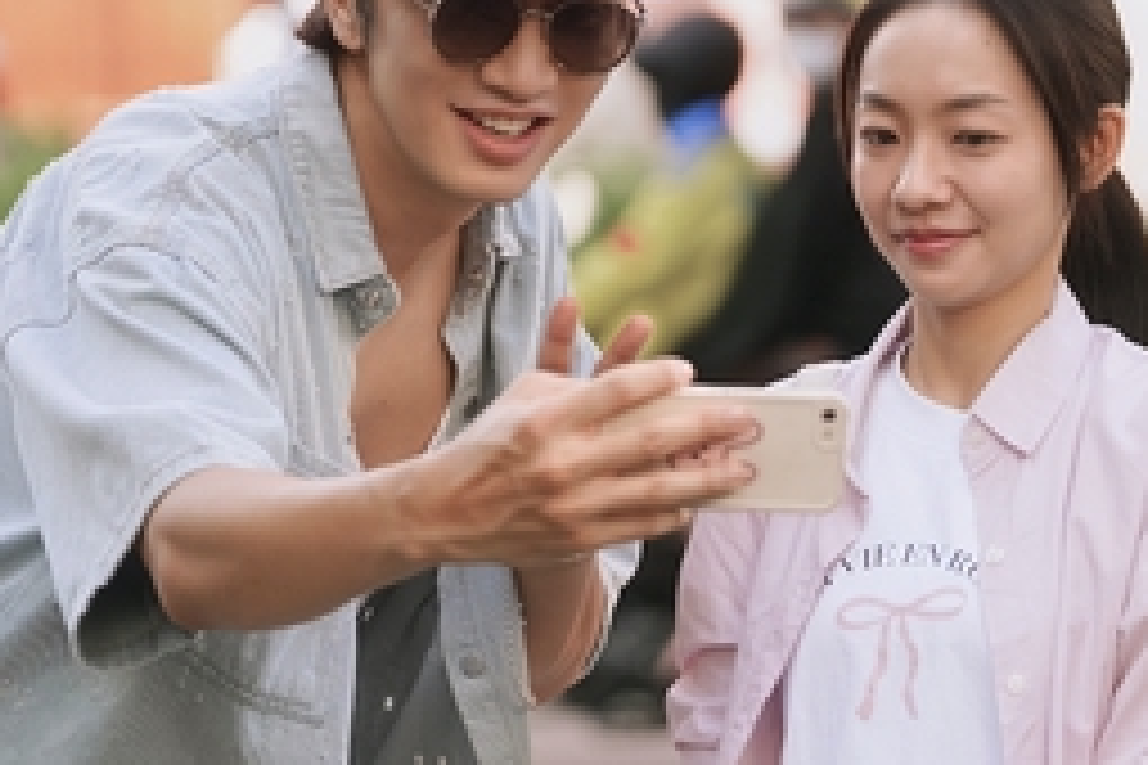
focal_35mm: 266
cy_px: 412
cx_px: 504
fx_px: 8490
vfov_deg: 5.2
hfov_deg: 7.7
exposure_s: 1/1250
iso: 500
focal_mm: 106.1
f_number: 2.8
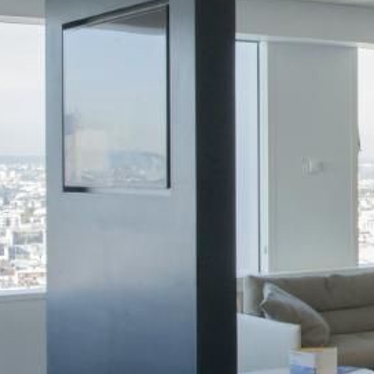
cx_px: 741
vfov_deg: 18.1
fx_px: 1173
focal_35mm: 96
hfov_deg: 14.9
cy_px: 159
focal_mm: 24
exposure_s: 1/10
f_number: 22
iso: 560
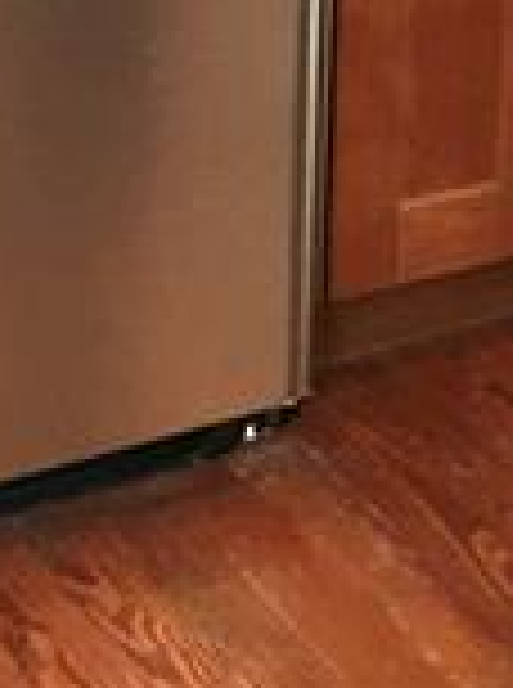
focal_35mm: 146
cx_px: 518
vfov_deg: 12.0
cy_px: -724
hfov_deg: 10.0
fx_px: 2897
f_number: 2.2
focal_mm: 4.15
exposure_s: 1/30
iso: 64
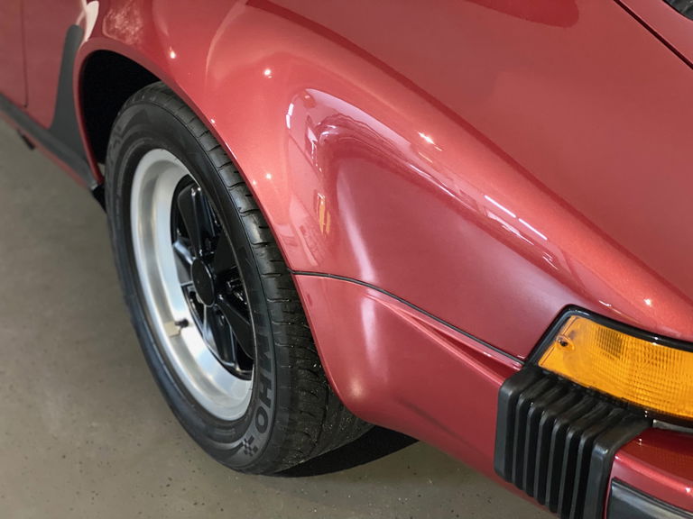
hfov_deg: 36.8
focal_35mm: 52
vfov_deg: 28.0
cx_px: 346
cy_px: 260
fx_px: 1041
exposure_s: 1/15
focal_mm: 6
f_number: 2
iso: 500
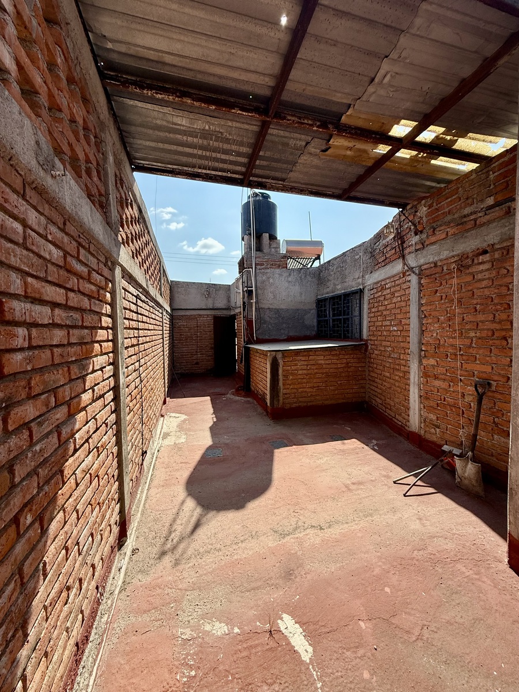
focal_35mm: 14
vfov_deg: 102.1
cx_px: 260
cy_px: 346
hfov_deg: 85.7
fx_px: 280
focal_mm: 2.22
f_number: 2.2
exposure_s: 1/2611
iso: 64
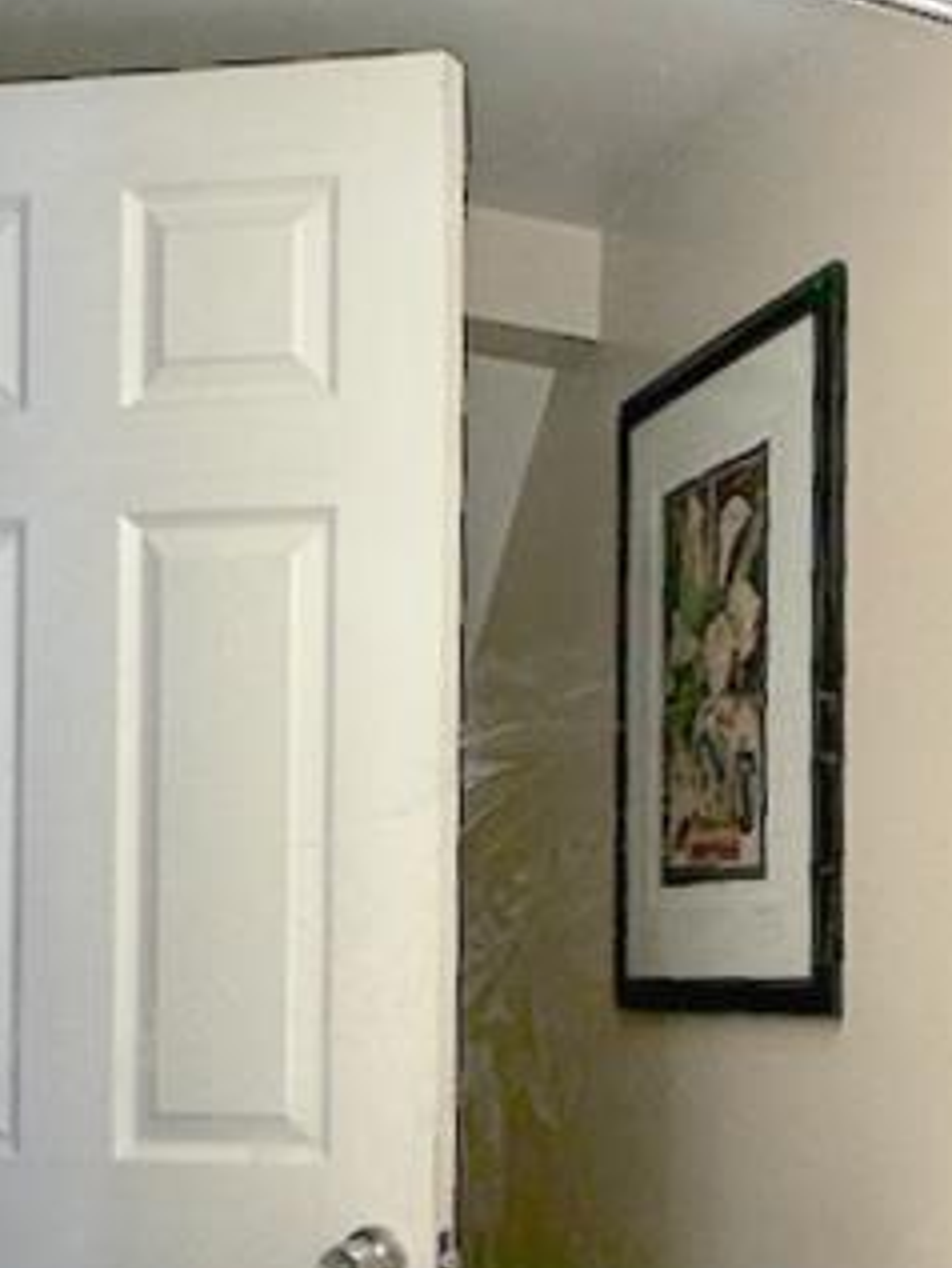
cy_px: 1104
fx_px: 1942
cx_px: 1180
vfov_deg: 34.4
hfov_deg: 24.6
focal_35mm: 53
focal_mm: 2.22
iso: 100
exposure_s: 1/120
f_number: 2.2
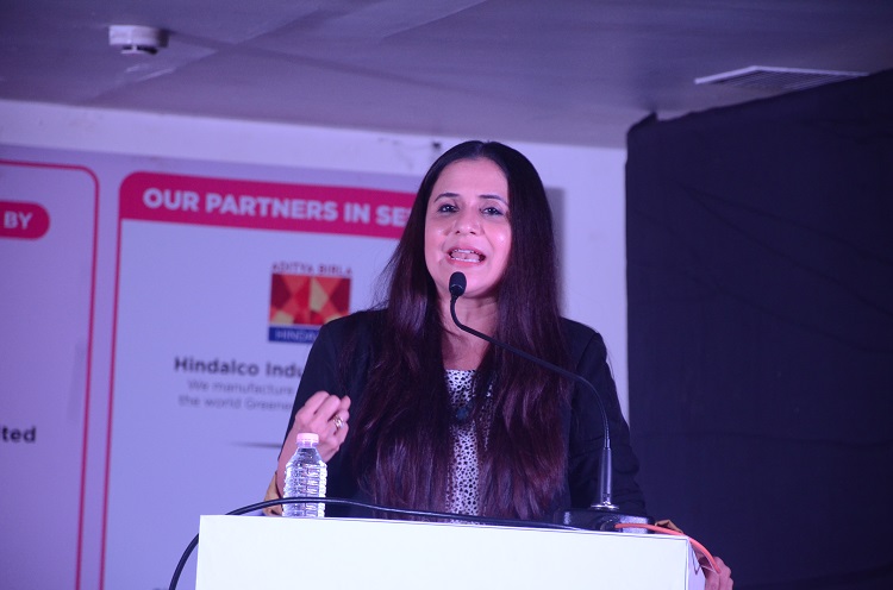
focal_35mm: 210
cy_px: 295
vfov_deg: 6.5
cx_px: 446
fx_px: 5196
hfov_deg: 9.8
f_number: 6.3
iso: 1600
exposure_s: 1/125
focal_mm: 140
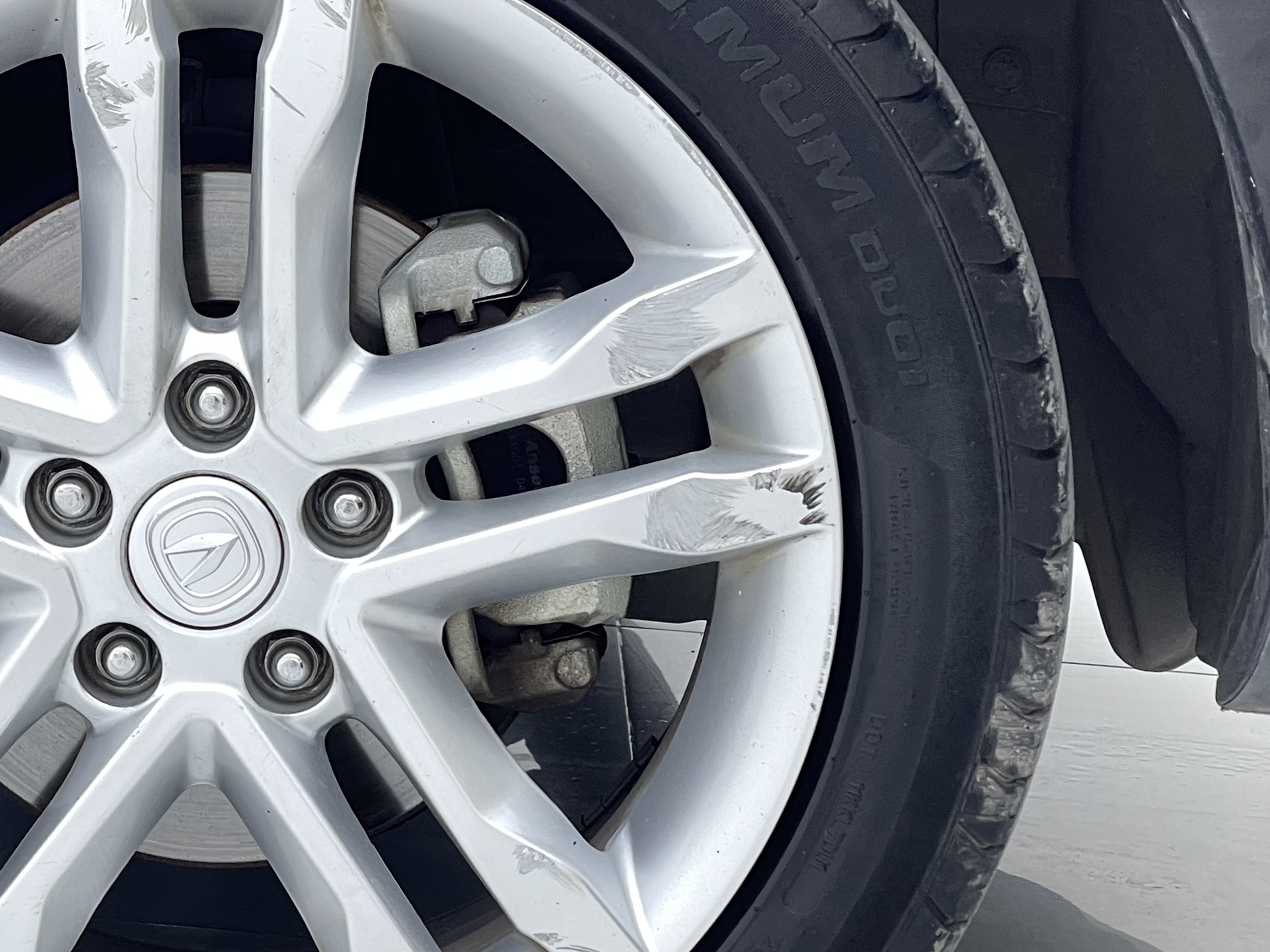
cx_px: 250
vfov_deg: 14.8
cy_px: 492
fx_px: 3668
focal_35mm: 100
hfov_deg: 19.4
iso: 64
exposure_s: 1/100
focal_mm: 6
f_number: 2
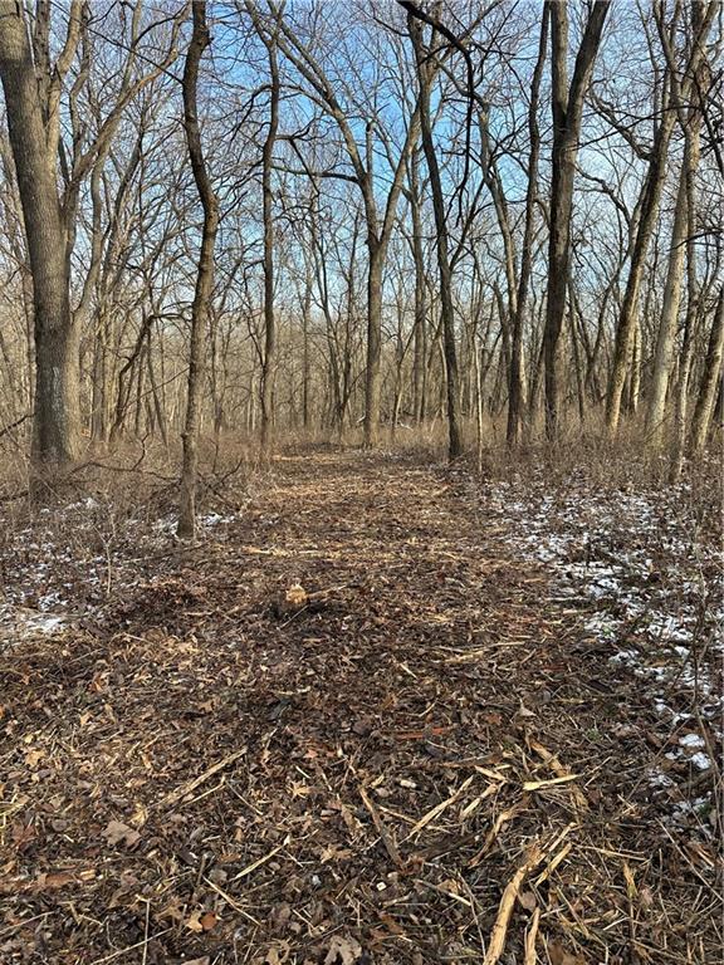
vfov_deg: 71.6
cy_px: 482
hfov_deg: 56.8
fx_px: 669
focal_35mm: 24
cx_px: 362
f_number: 1.78
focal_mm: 6.86
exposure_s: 1/797
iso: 80
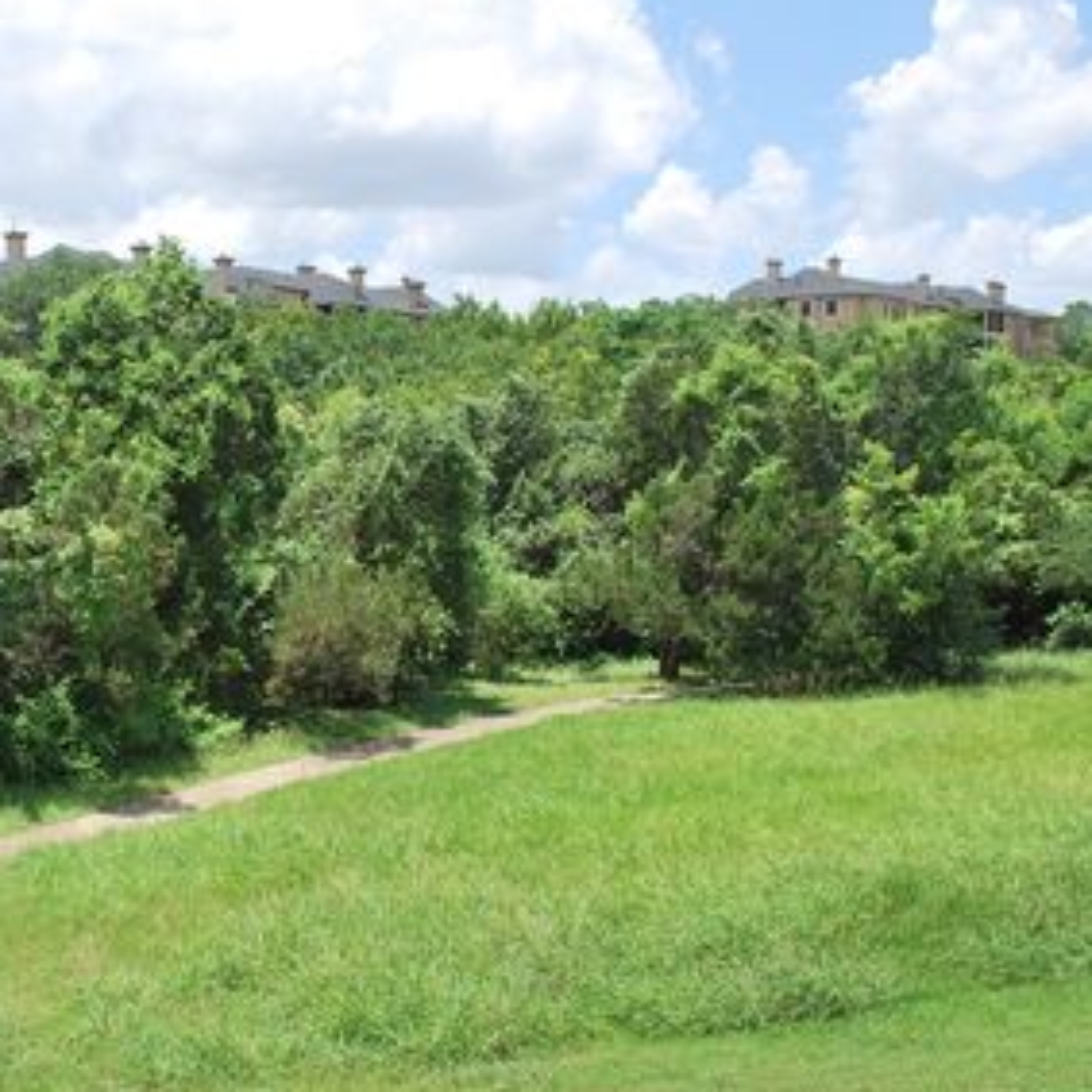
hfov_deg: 36.3
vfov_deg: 37.5
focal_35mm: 45
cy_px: 509
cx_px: 220
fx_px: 1606
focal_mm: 20
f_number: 8
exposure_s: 1/250
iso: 100
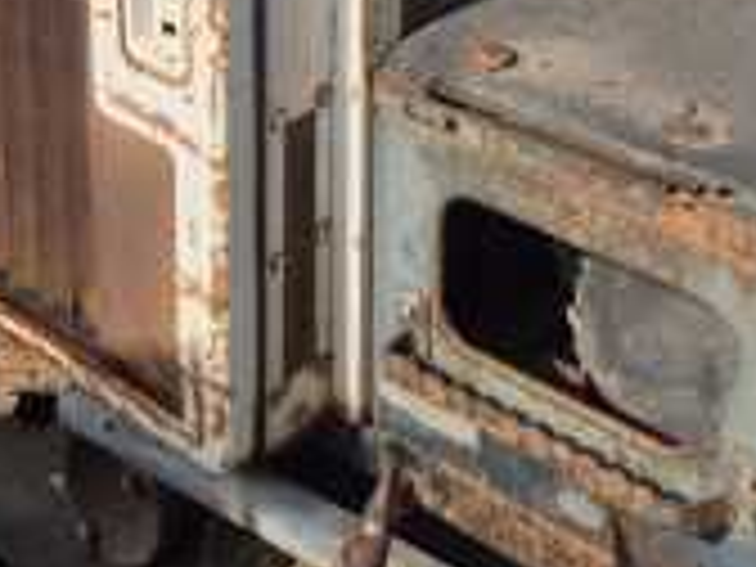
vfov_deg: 17.6
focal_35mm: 74
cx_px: 508
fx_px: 1616
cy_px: -313
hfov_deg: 26.2
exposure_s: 1/2344
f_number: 1.8
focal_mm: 5.4
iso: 25
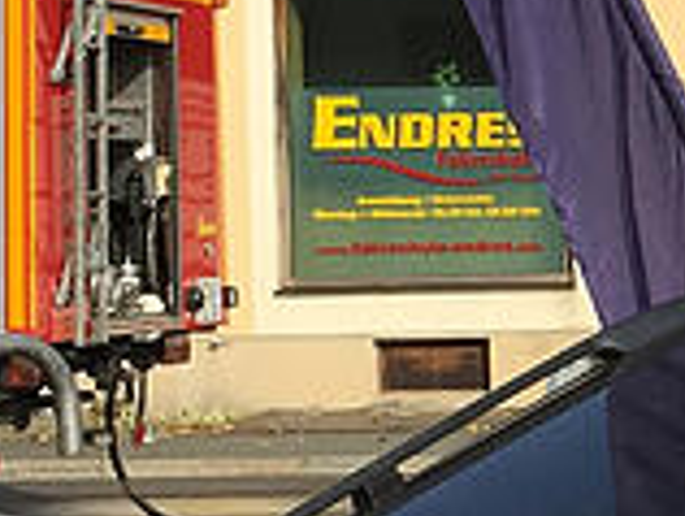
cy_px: 382
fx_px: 3488
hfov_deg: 10.2
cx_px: 1448
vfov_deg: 8.4
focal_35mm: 176
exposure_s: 1/2198
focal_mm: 4.15
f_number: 2.2
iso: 32
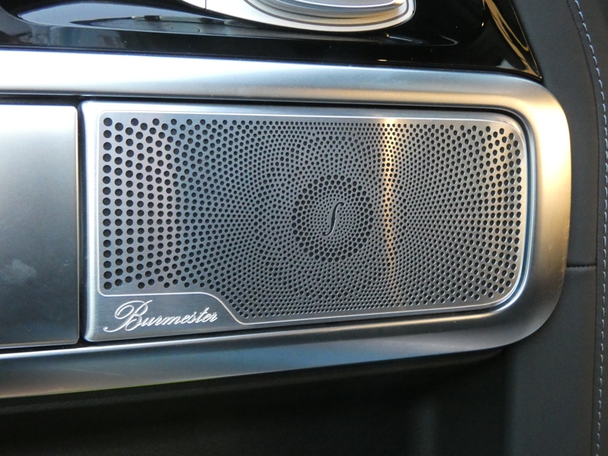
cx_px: 304
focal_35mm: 43
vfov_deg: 33.6
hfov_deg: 43.9
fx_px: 755
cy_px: 228
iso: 1600
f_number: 3.7
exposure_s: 1/60
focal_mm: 7.8
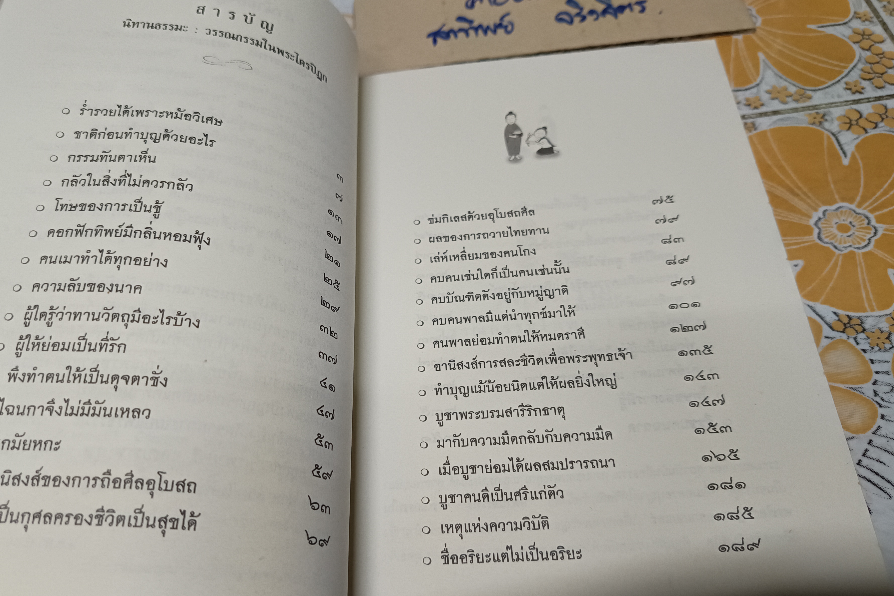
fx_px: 695
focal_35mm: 28
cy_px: 324
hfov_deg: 65.4
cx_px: 409
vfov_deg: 46.3
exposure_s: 1/50
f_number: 1.7
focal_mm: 5.31
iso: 1198
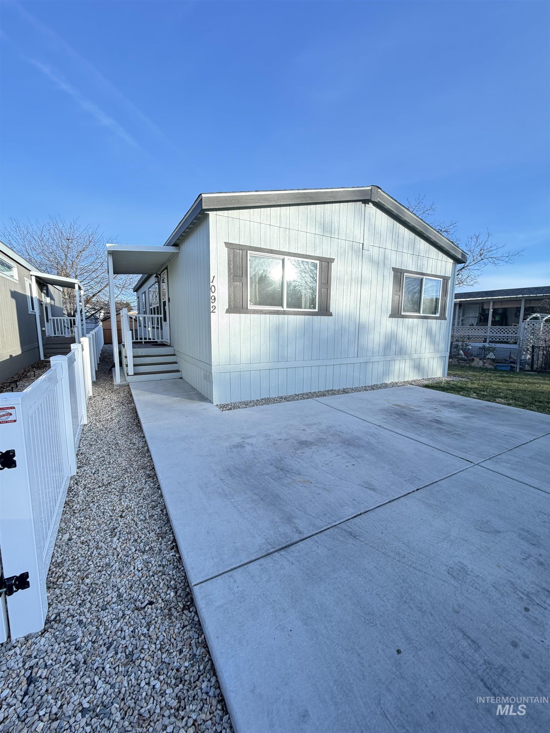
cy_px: 366
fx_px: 297
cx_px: 275
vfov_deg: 102.1
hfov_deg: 85.7
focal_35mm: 14
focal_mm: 2.22
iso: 160
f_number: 2.2
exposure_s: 1/120
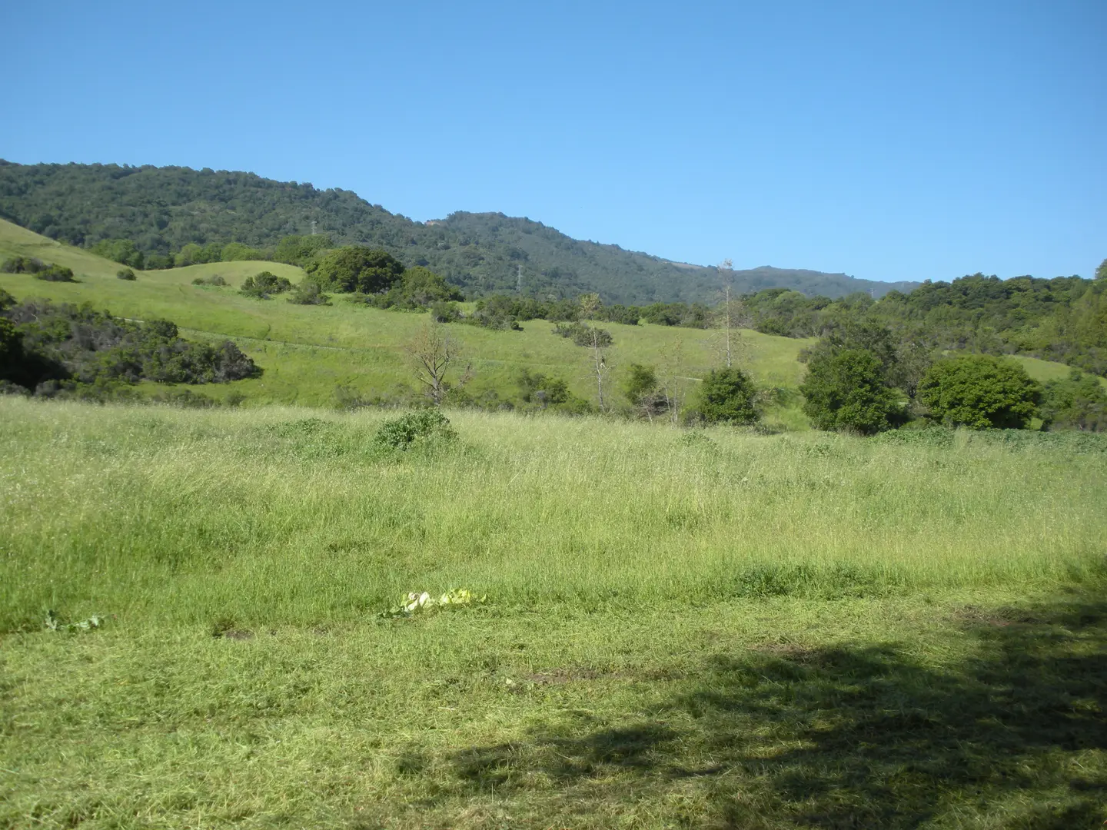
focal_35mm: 36
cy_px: 415
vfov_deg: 39.7
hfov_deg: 51.4
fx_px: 1151
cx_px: 554
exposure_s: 1/460
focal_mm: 6.3
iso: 64
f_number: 3.5
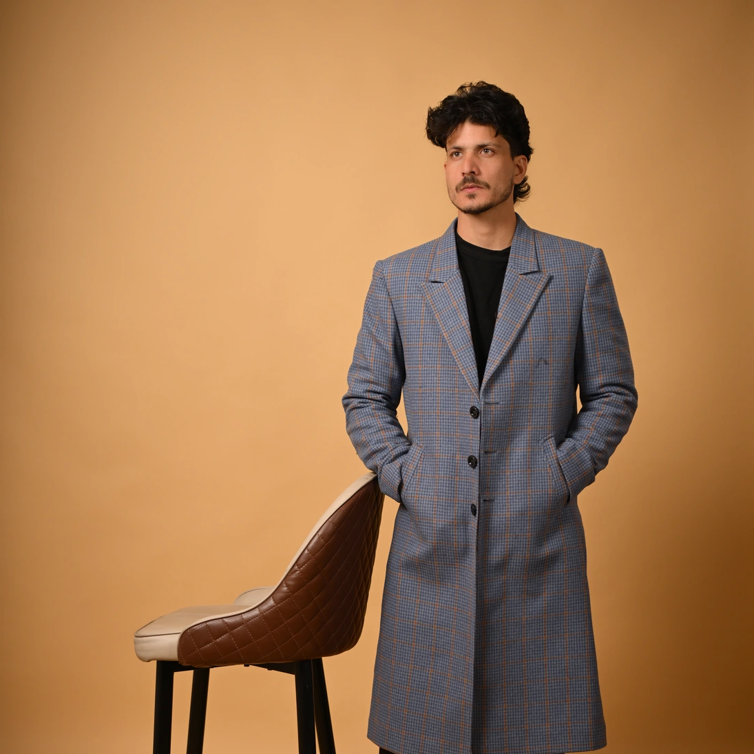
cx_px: 376
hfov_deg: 26.9
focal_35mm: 64
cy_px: 513
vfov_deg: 26.7
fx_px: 1577
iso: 125
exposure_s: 1/1000
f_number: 2.2
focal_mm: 50
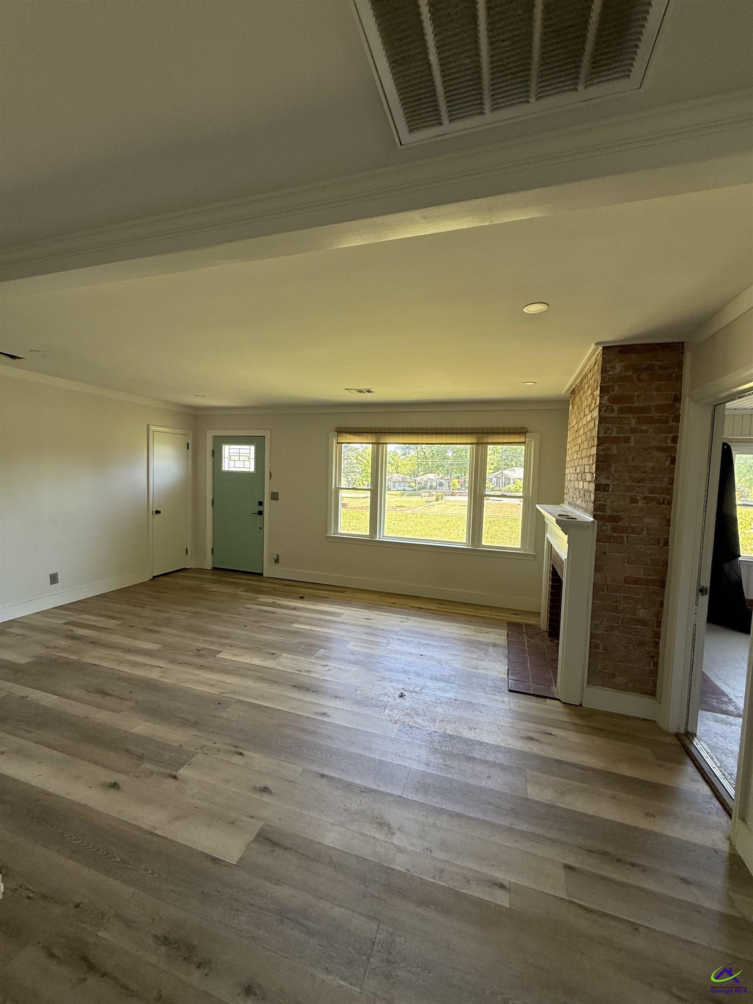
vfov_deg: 102.1
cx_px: 376
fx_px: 406
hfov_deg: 85.7
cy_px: 502
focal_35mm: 14
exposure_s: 1/99
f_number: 2.2
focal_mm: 2.22
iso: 100
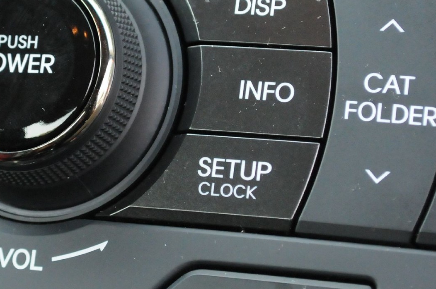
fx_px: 1984
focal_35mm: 164
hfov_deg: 12.5
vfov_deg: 8.3
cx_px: 104
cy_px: 73
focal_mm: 46
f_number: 5.6
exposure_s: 1/400
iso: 2000
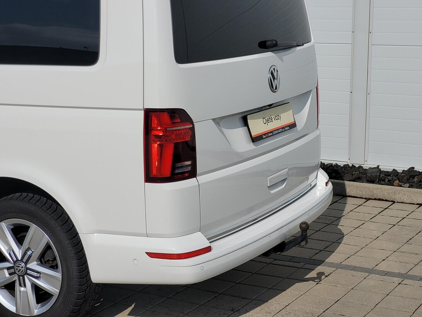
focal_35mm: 76
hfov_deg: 25.7
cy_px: 158
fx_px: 927
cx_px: 211
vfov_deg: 19.4
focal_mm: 7.12
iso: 25
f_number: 2.4
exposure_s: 1/2913
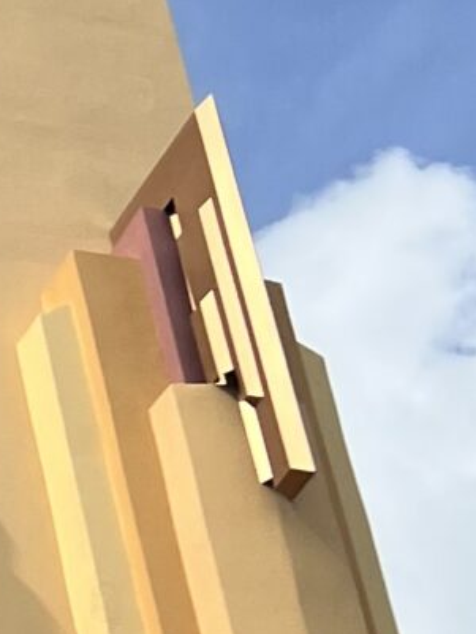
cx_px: -732
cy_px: 958
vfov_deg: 11.4
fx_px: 3042
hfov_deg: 8.1
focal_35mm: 166
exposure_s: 1/5319
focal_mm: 5.7
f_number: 1.5
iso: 50
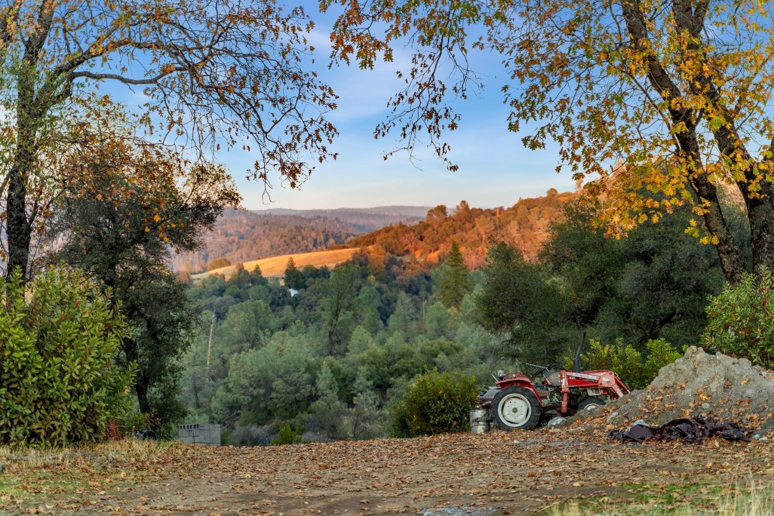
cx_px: 387
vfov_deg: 21.2
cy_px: 258
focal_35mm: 64
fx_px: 1376
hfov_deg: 31.4
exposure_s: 1/800
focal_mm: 64
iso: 640
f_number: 2.8
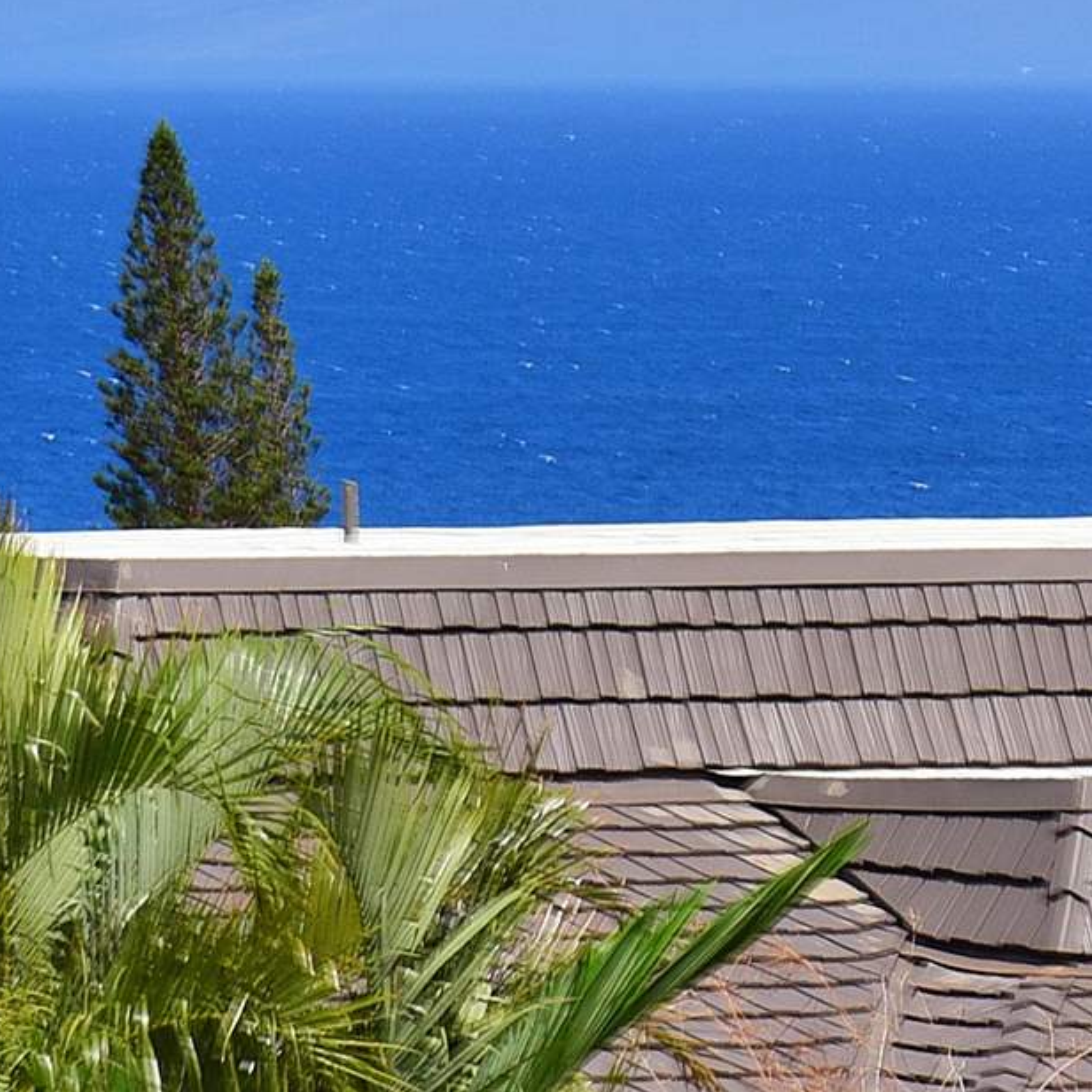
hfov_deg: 3.4
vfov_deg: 3.4
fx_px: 18166
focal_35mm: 509
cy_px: -37
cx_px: 2161
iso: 100
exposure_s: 1/200
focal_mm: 120
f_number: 11
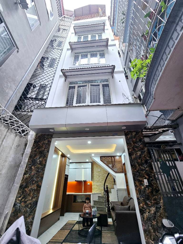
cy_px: 122
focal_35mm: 13
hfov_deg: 89.9
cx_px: 92
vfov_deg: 106.2
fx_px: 92
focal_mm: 2.2
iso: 64
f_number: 2.2
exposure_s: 1/50
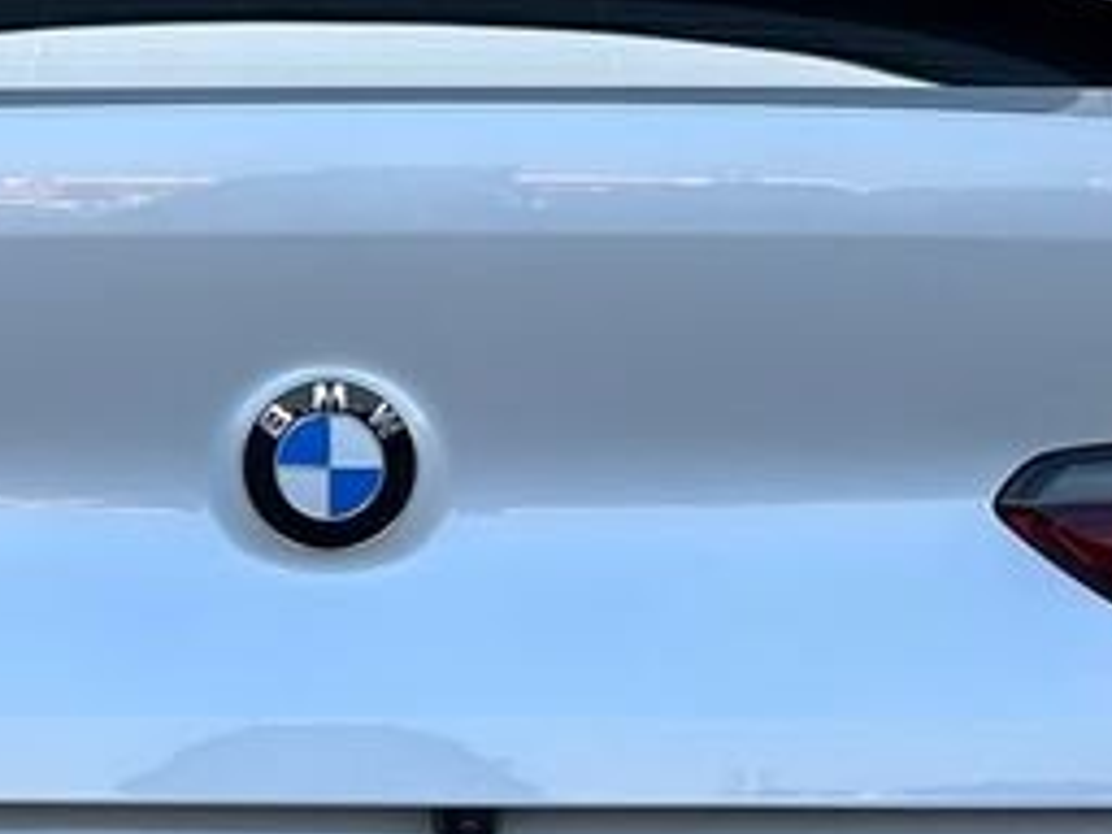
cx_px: 208
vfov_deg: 14.2
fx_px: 3341
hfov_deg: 18.7
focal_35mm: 104
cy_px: 439
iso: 50
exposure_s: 1/808
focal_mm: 5.7
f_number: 1.5
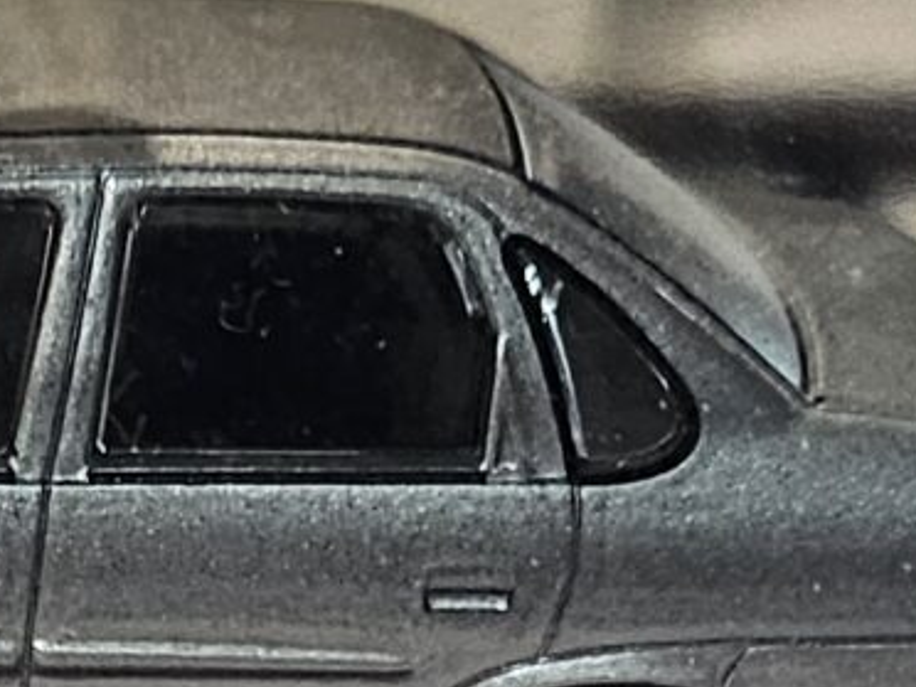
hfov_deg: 11.8
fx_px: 4366
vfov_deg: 8.7
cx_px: -153
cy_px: 1219
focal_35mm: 165
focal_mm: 5
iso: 160
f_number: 1.8
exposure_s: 1/100
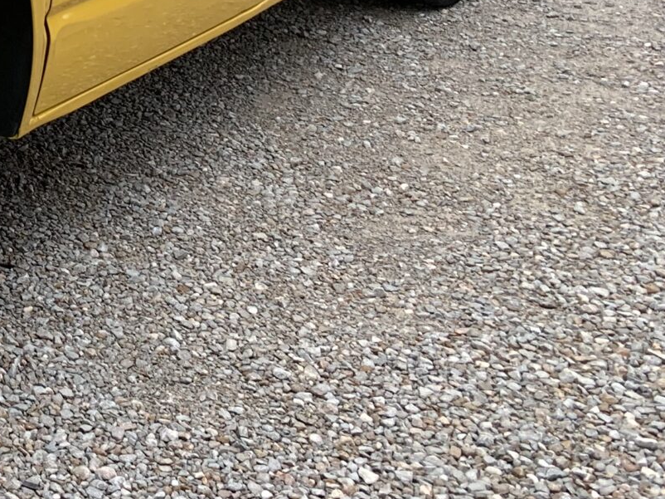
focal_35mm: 83
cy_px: -237
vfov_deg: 16.3
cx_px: -395
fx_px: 1594
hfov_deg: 19.7
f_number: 1.8
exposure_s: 1/121
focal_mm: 4.25
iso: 25
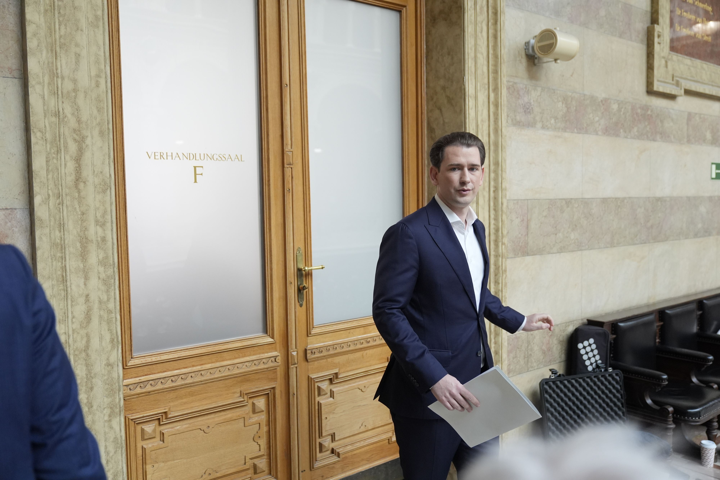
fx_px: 600
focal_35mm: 30
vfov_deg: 43.6
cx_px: 360
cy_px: 240
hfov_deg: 61.9
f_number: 2.8
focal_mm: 30
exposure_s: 1/500
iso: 2000
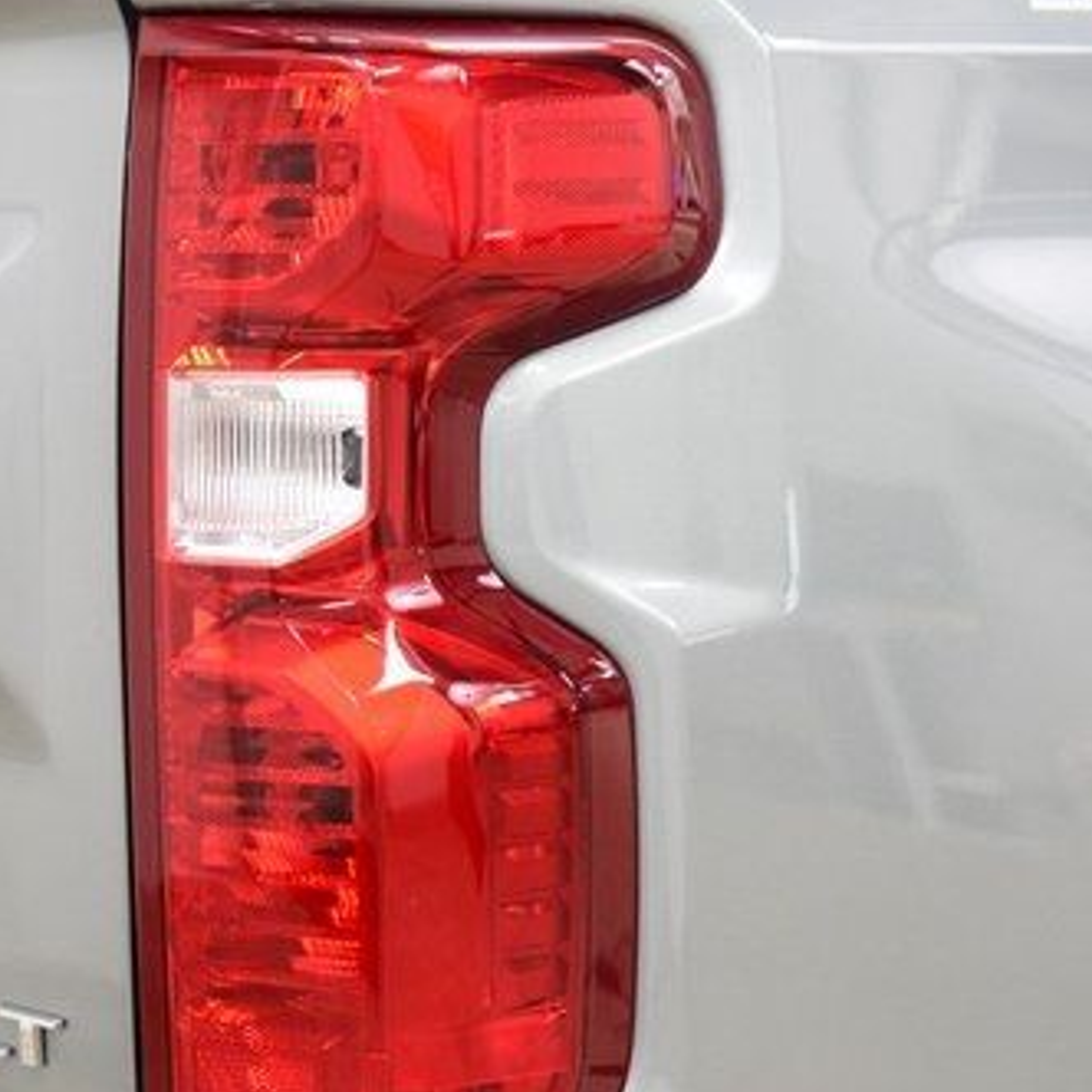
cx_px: 408
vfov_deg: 16.1
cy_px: 590
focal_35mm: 108
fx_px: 3855
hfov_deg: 16.1
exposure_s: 1/60
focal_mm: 44
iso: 1600
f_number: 3.2
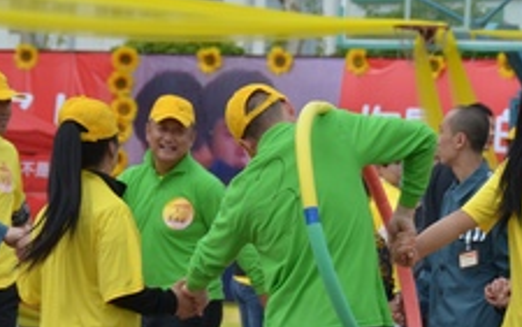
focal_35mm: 237
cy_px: 270
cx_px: 248
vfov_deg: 5.5
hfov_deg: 8.8
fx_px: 3374
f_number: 5
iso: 110
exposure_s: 1/500
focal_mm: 70
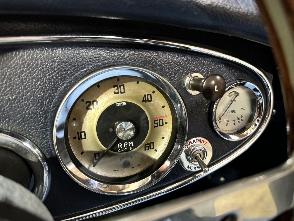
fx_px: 204
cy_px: 110
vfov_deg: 56.8
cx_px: 147
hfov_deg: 71.6
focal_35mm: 24
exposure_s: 1/33
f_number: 1.78
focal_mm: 6.76
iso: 1000
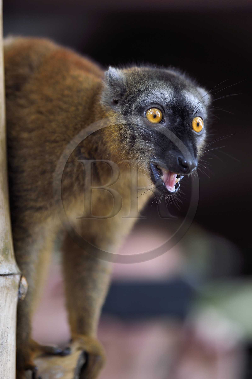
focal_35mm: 155
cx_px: 126
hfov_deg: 8.9
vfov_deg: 13.2
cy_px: 190
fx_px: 1627
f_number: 2.8
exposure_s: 1/320
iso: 200
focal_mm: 155
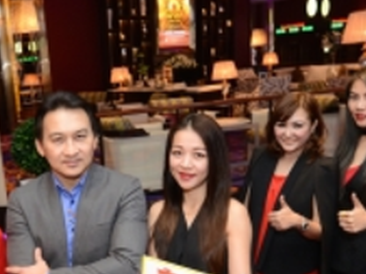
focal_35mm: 48
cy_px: 209
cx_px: 94
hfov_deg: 38.7
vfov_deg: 29.7
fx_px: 507
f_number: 4
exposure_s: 1/80
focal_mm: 14
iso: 1600
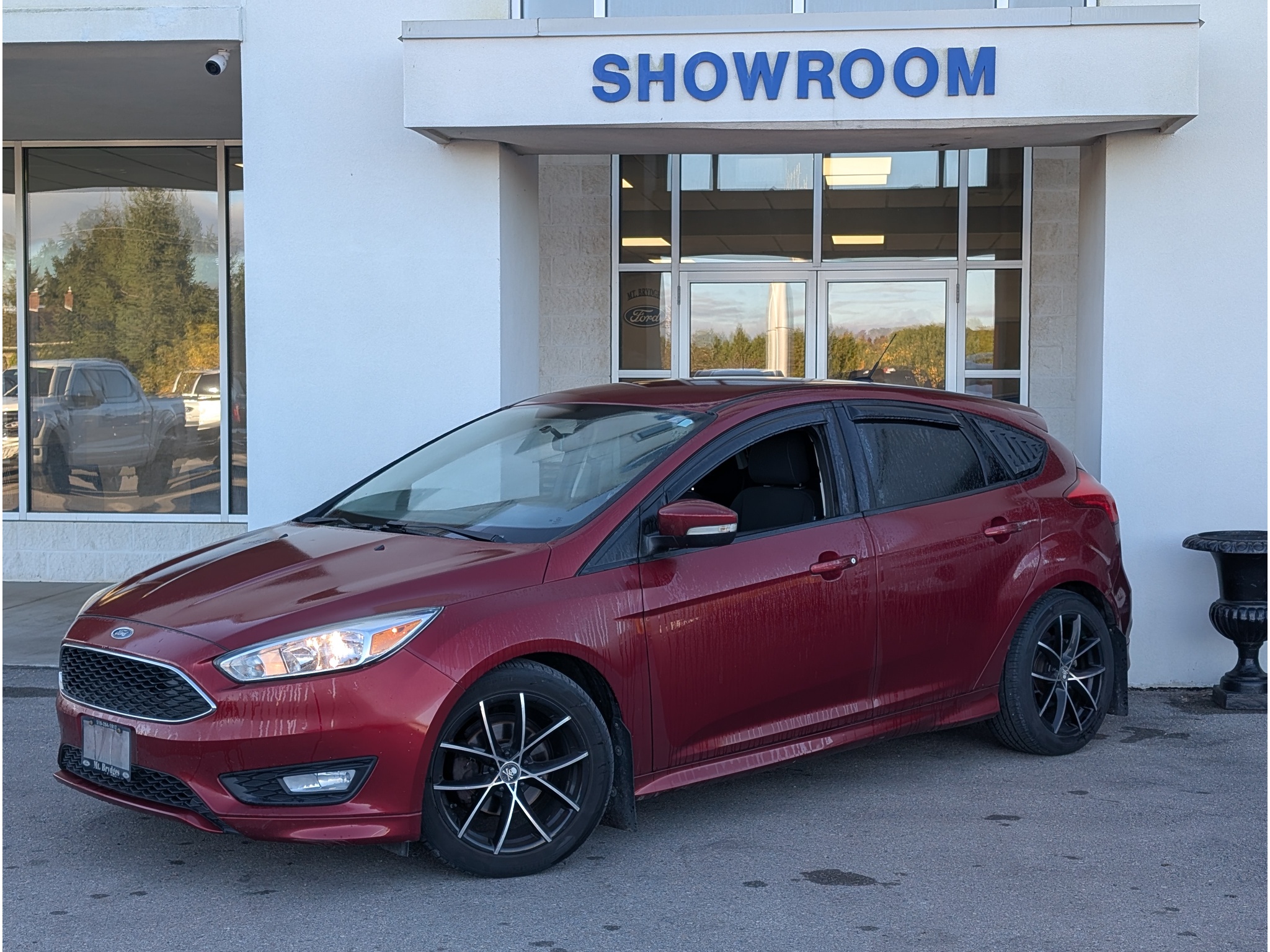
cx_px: 635
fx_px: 1798
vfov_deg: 29.7
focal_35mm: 49
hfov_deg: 38.9
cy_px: 476
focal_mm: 6.9
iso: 19
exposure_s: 1/150
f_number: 1.68
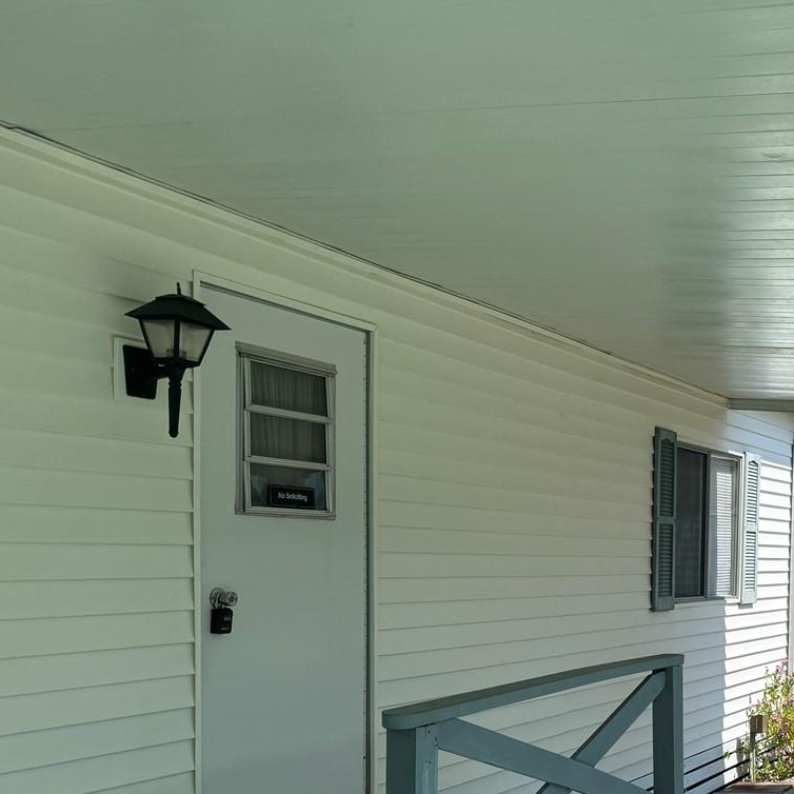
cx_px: 757
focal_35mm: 45
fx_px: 1168
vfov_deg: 36.5
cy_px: 609
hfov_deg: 34.8
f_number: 1.78
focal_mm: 6.76
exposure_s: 1/4608
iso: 80
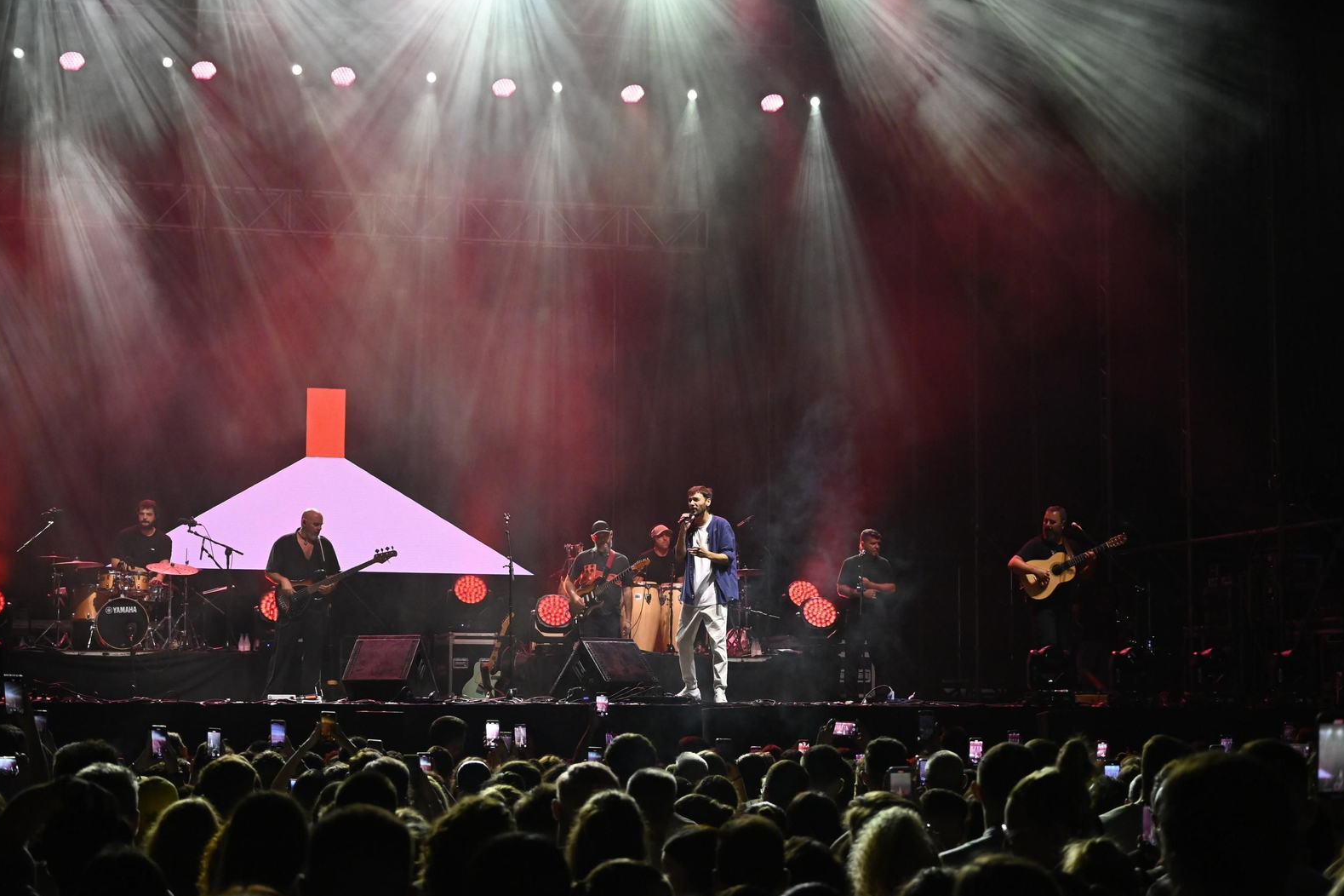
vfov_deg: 17.9
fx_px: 2837
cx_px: 673
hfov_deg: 26.7
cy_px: 450
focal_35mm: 76
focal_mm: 50
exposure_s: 1/200
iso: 3200
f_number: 5
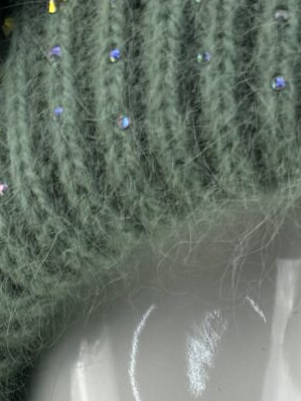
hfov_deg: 9.6
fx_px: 1786
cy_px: 897
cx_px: 277
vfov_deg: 11.2
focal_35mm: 154
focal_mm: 6.76
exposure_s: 1/251
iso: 64
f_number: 1.78
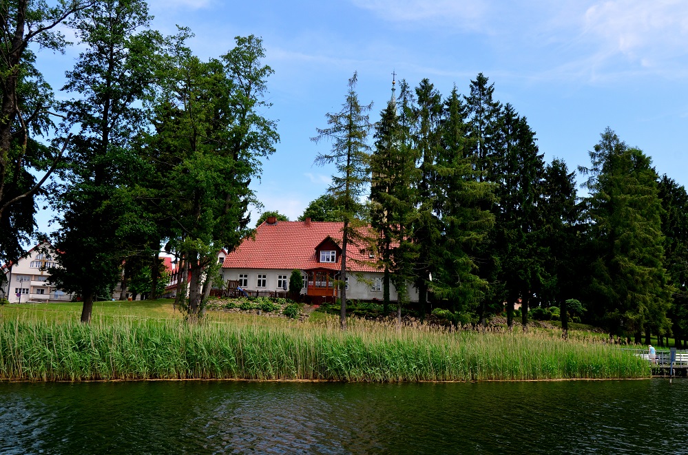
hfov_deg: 62.0
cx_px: 344
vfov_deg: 43.4
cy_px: 228
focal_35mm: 30
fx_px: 572
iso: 400
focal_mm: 20
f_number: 8
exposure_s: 1/500
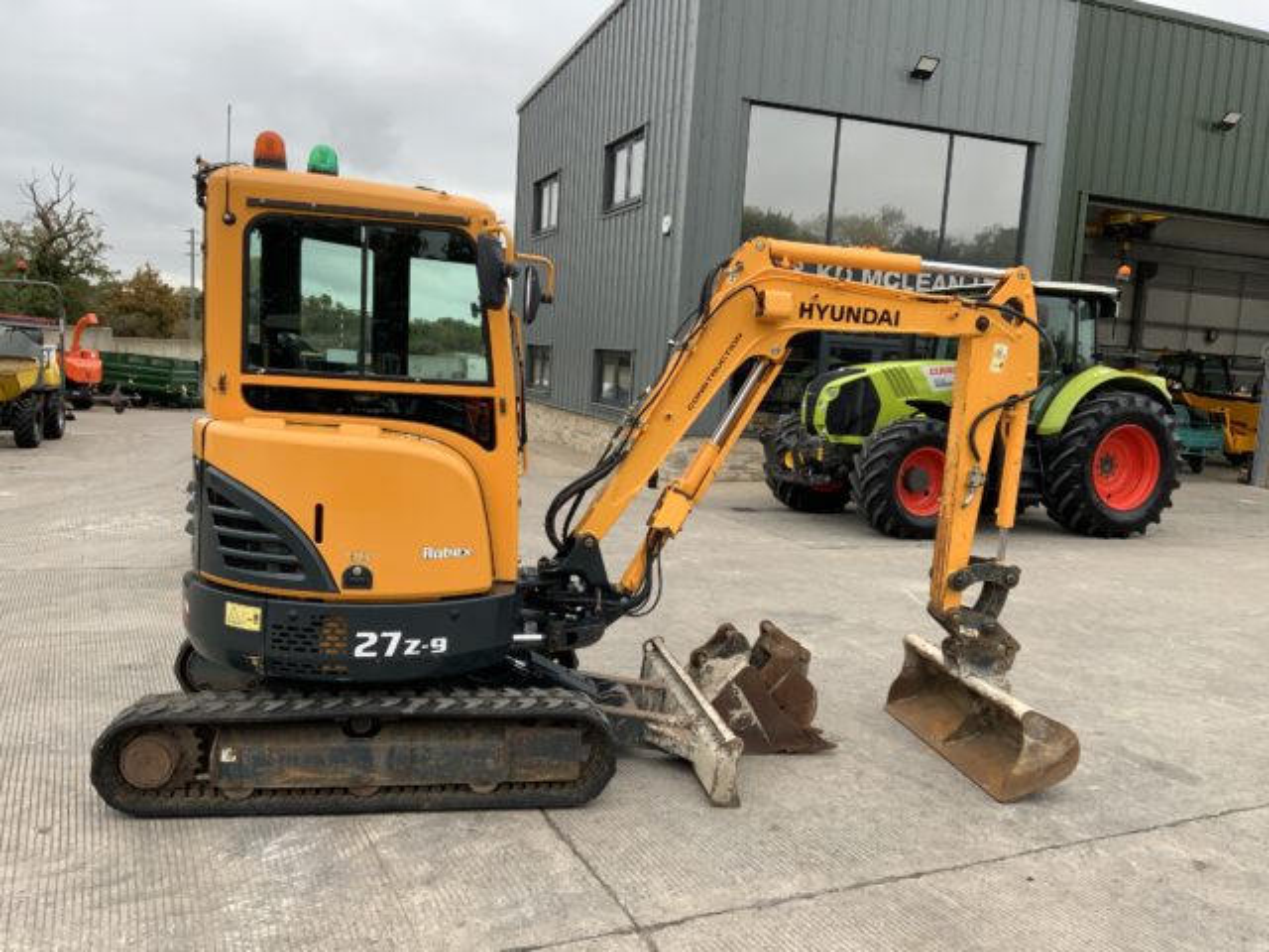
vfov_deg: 48.2
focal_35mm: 29
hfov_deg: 61.7
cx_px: 634
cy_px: 476
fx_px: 1063
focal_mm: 3
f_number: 1.8
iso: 16
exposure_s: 1/197
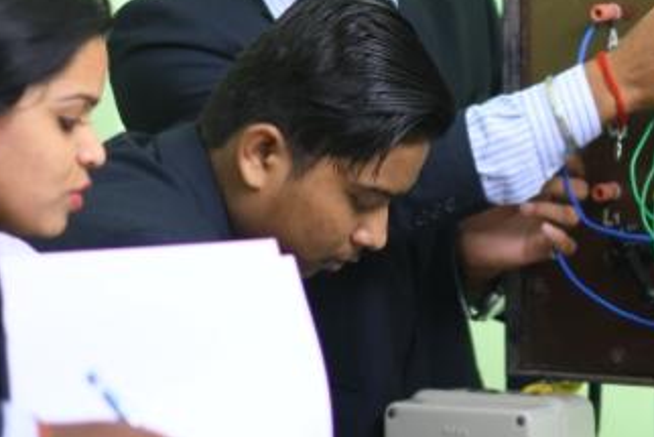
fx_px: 4907
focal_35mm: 270
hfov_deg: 7.6
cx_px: 650
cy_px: 160
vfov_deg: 5.1
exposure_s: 1/250
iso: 250
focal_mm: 85
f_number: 1.8
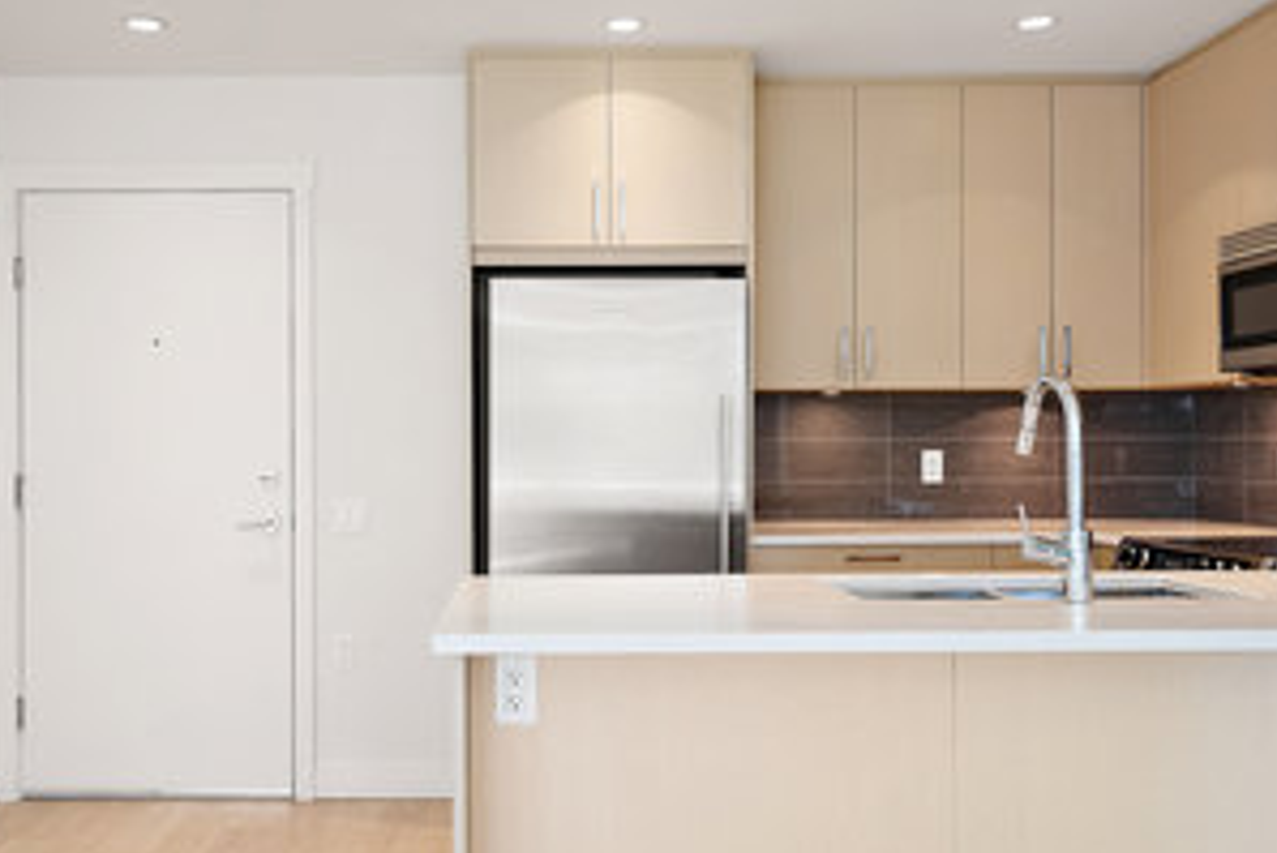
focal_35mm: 35
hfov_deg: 54.1
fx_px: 1242
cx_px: 529
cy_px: 433
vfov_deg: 37.9
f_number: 7.1
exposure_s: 1/5
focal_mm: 24
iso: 400
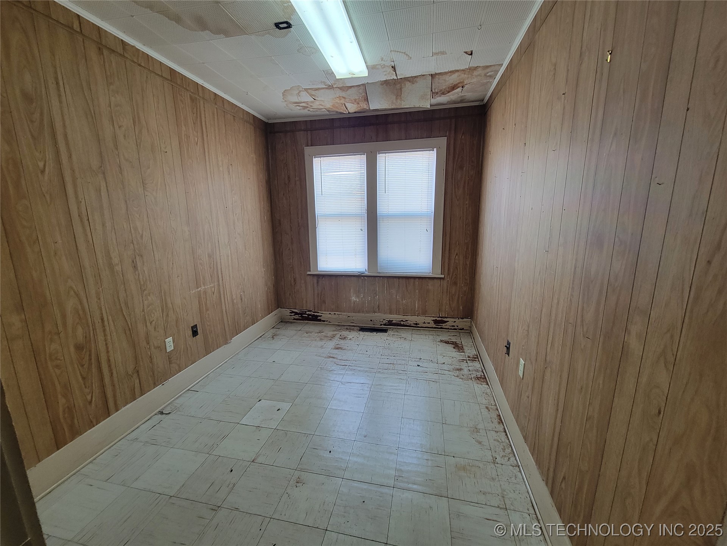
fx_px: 273
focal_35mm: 13
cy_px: 273
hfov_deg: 106.2
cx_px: 364
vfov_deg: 89.9
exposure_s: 1/60
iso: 200
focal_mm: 2.2
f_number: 2.2
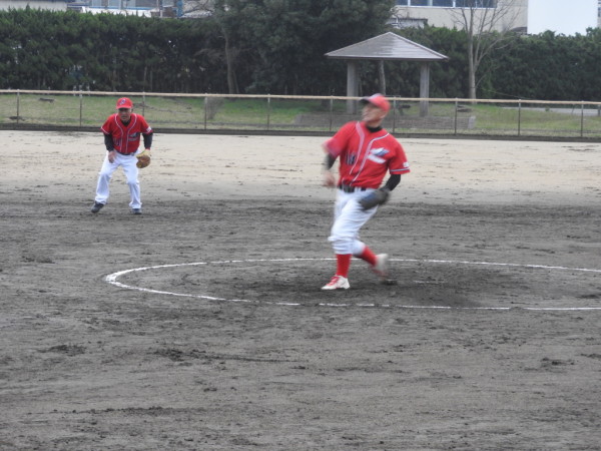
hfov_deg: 14.6
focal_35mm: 135
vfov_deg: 11.0
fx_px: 2344
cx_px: 300
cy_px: 226
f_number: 5
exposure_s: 1/25
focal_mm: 24.2
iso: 400
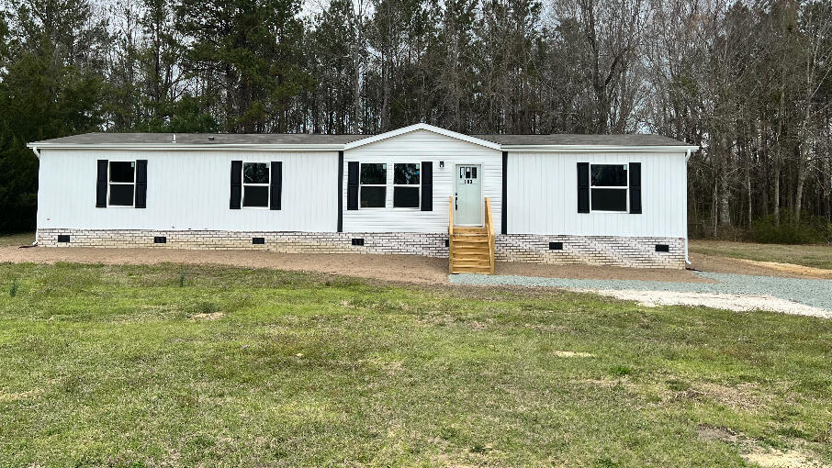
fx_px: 706
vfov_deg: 36.4
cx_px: 398
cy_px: 164
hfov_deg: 61.0
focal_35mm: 32
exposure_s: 1/1311
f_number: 1.5
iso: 50
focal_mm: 5.7
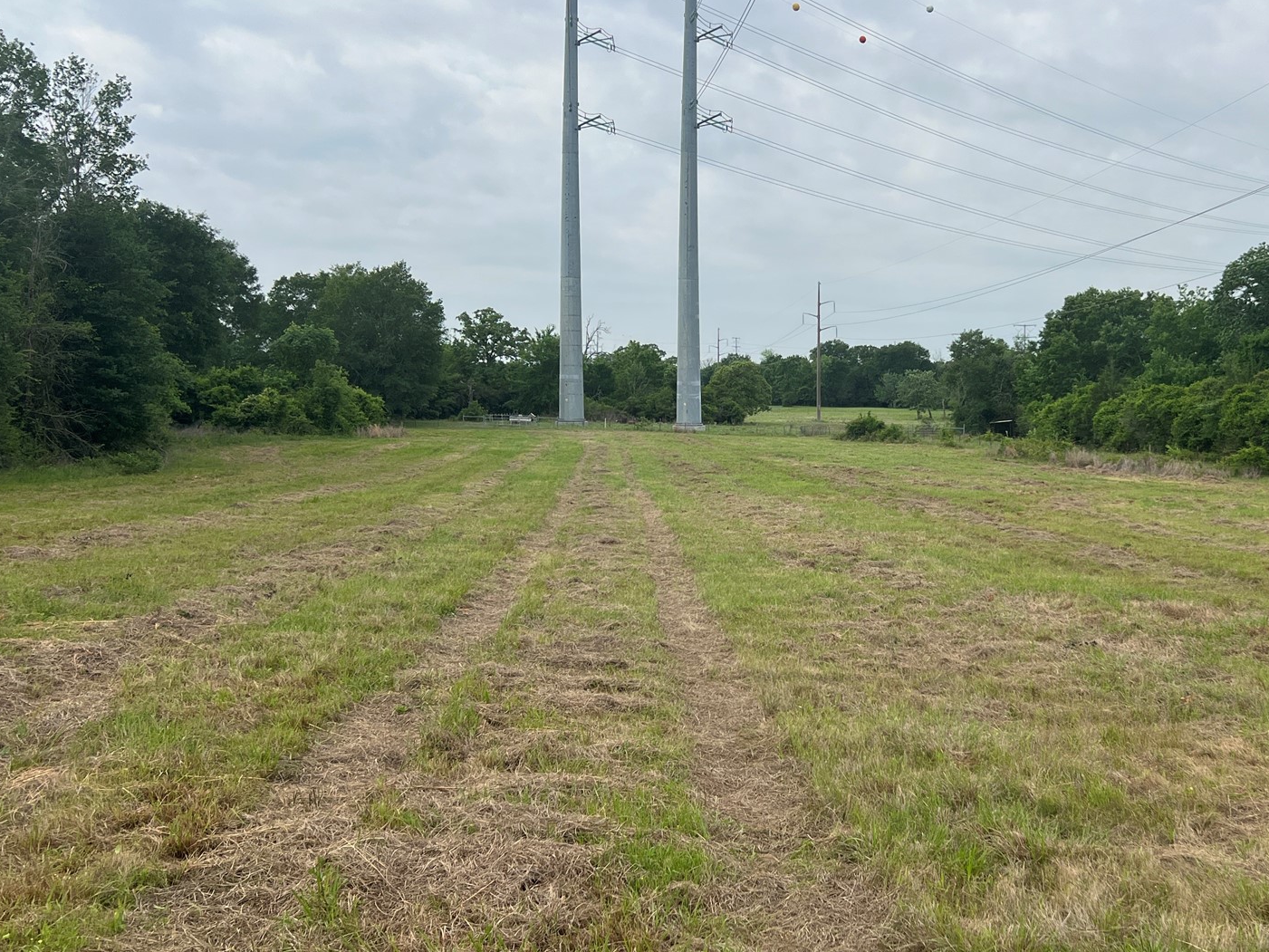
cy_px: 460
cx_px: 844
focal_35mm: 38
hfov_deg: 48.2
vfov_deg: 37.7
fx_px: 1393
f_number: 1.5
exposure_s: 1/4831
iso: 50
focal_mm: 5.7
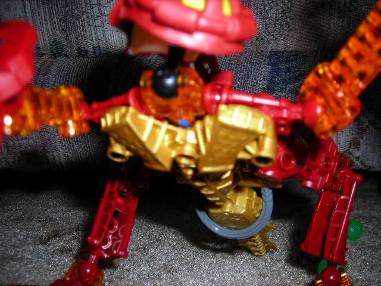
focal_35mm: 38
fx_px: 418
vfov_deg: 37.7
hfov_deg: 49.0
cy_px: 143
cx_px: 190
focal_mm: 6.3
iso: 50
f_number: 3.2
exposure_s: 1/60.1
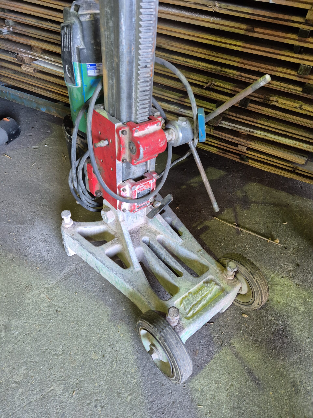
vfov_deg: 73.9
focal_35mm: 23
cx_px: 156
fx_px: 277
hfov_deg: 58.9
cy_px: 209
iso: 640
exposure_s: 1/100
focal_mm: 5.4
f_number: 1.8
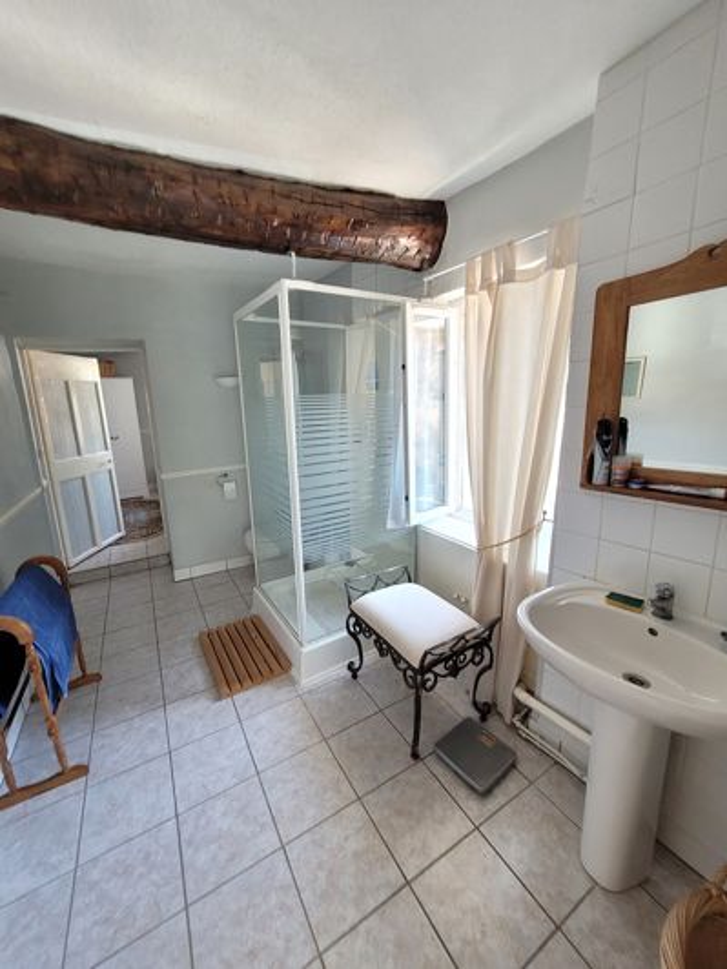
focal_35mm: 13
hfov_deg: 89.9
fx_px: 364
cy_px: 484
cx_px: 364
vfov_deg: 106.2
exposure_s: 1/50
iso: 200
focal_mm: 1.74
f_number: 2.2
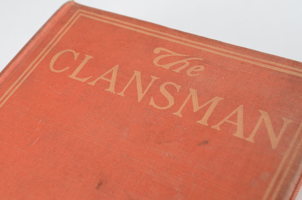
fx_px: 527
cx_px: 151
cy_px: 100
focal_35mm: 63
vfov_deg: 21.5
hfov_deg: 32.0
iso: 100
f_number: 9
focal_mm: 42
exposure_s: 1/80
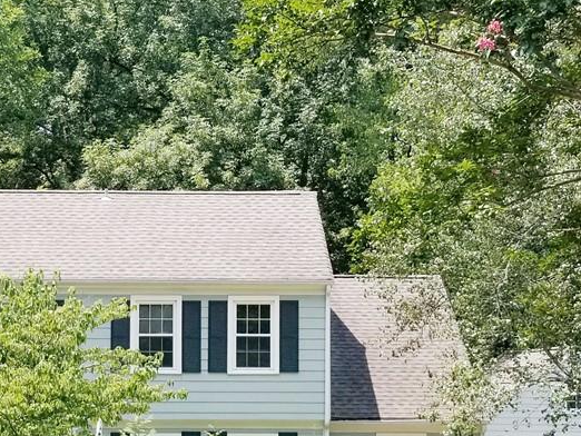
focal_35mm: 51
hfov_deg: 36.9
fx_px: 856
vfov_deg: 28.1
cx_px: 173
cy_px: 330
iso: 50
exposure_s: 1/1060
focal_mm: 4.25
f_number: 1.7
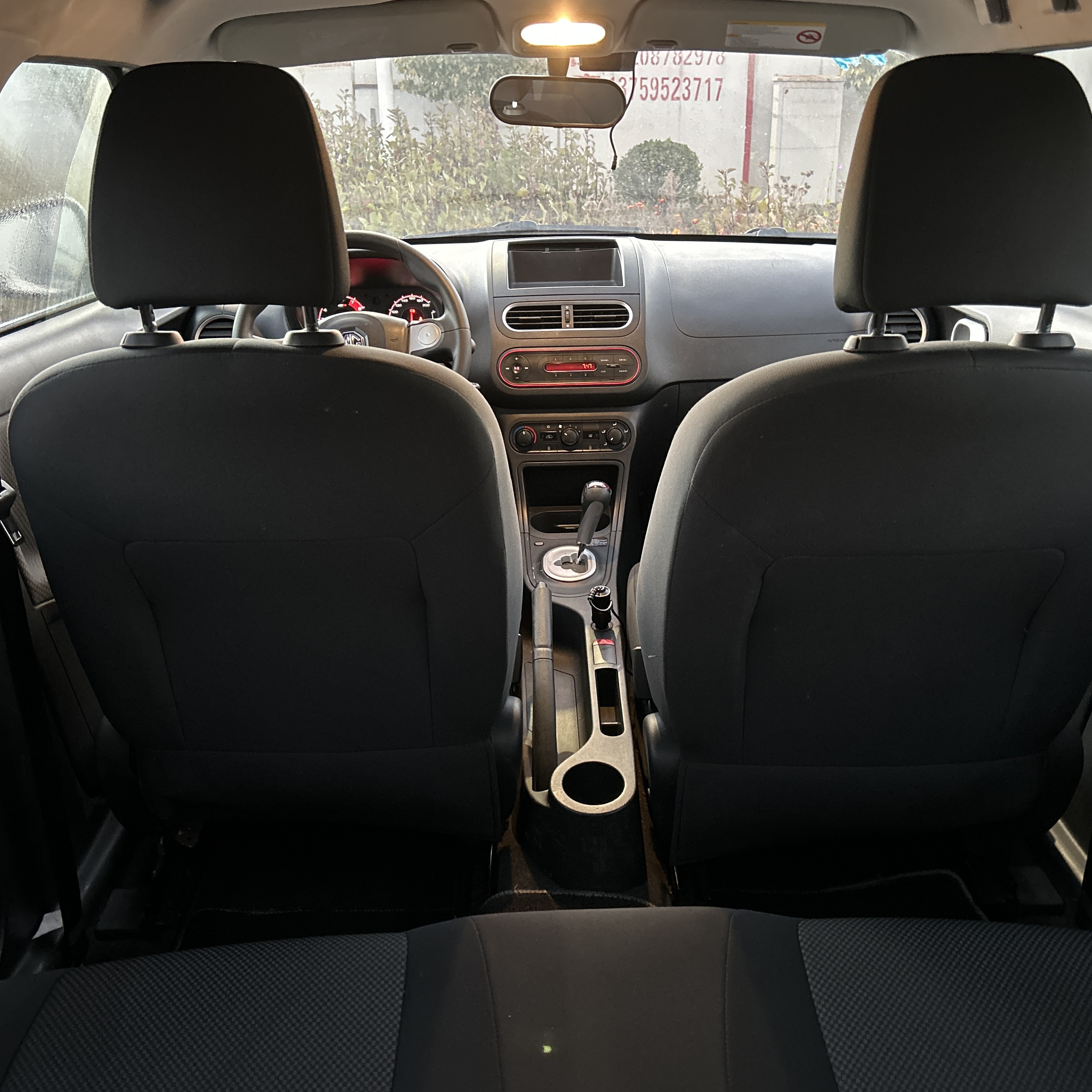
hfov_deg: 51.1
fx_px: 1142
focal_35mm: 32
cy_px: 542
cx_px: 548
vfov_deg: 51.1
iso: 500
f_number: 1.5
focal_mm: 5.7
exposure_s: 1/33
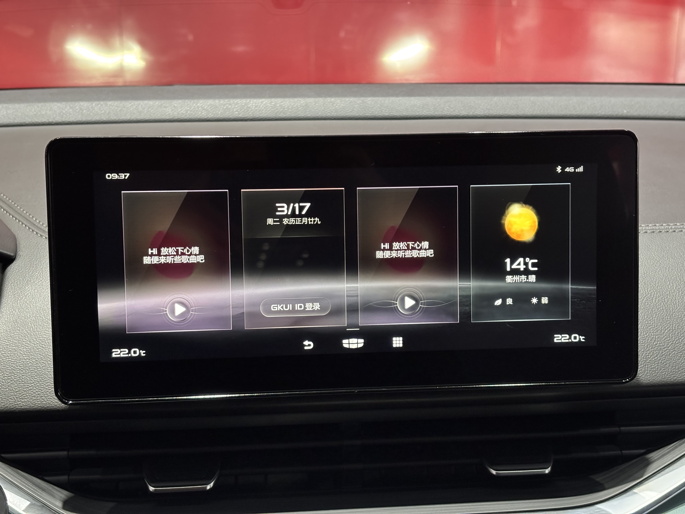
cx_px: 342
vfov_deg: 28.0
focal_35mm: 52
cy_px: 257
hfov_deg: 36.8
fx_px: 1029
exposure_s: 1/30
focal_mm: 5.96
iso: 400
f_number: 1.6
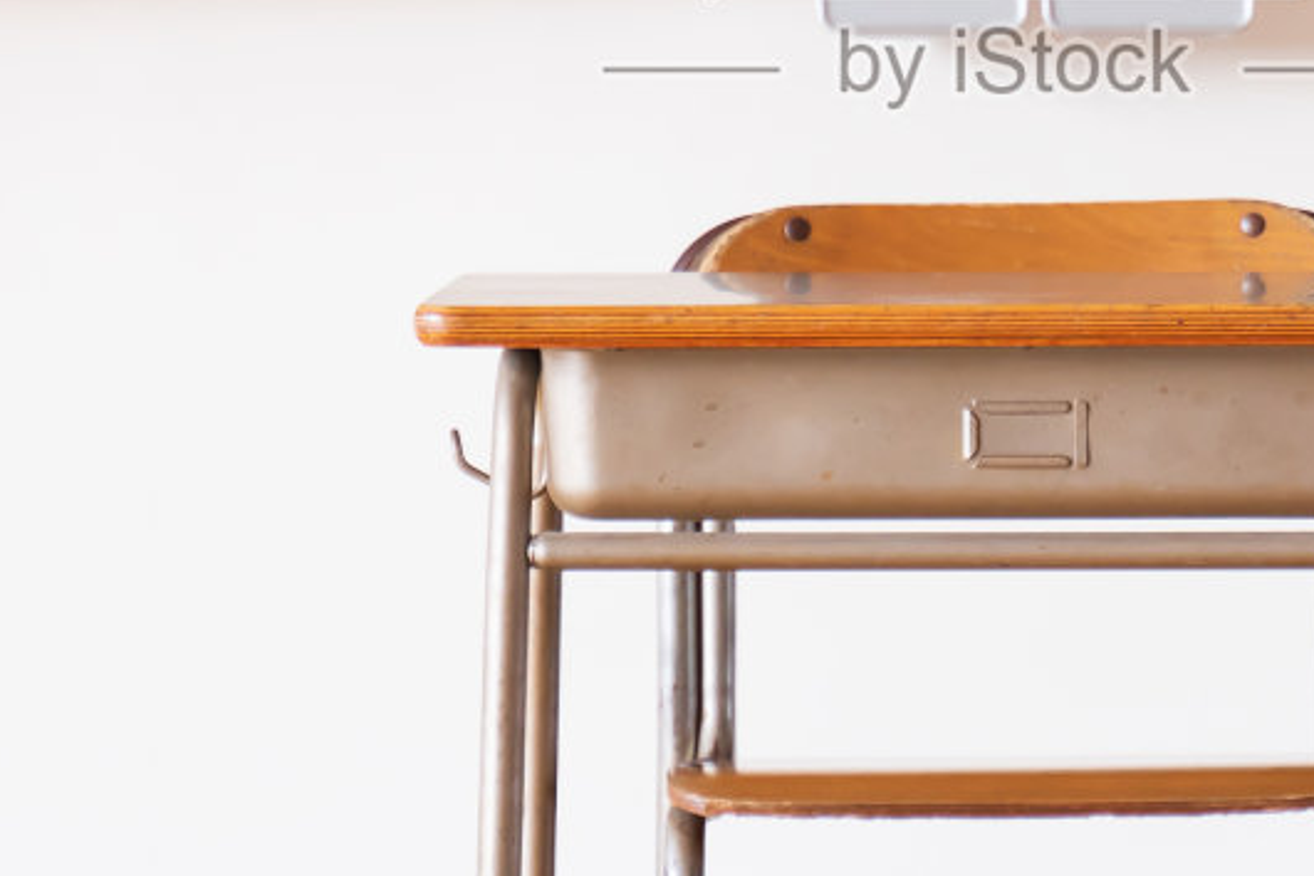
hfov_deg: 7.2
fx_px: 10384
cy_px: -51
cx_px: 1010
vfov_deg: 4.8
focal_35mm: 285
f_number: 2.8
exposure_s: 1/200
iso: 400
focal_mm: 63
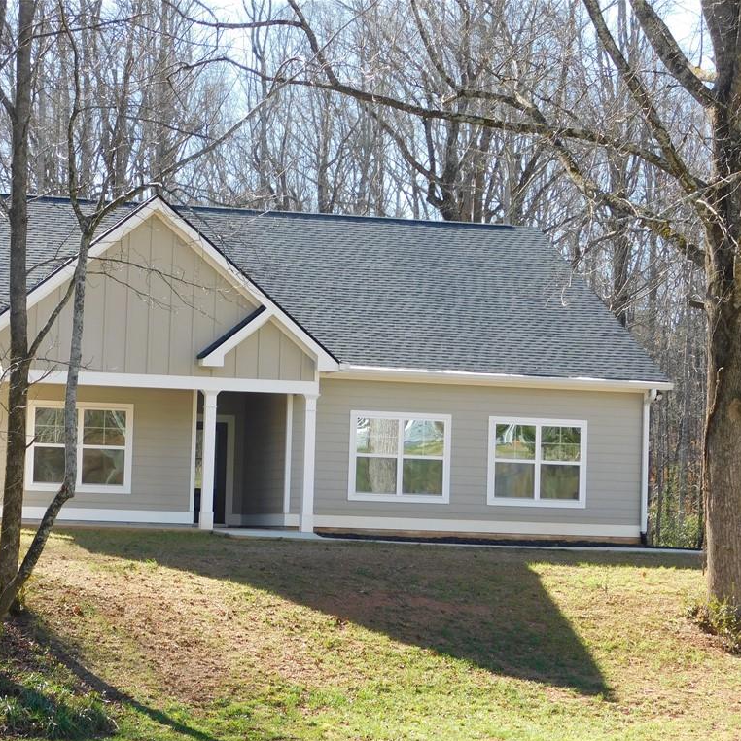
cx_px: 287
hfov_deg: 18.3
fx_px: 2301
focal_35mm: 95
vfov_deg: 18.3
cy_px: 372
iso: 125
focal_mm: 14.2
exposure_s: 1/160
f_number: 4.4
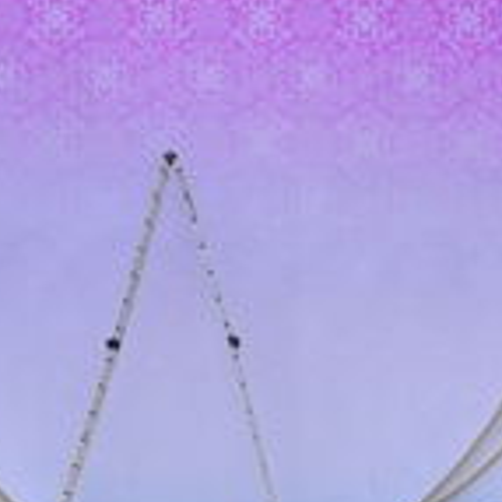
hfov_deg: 12.9
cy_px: 19
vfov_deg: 12.8
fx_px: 2215
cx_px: 186
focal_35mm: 135
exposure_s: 1/640
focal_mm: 35
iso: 200
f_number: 5.6
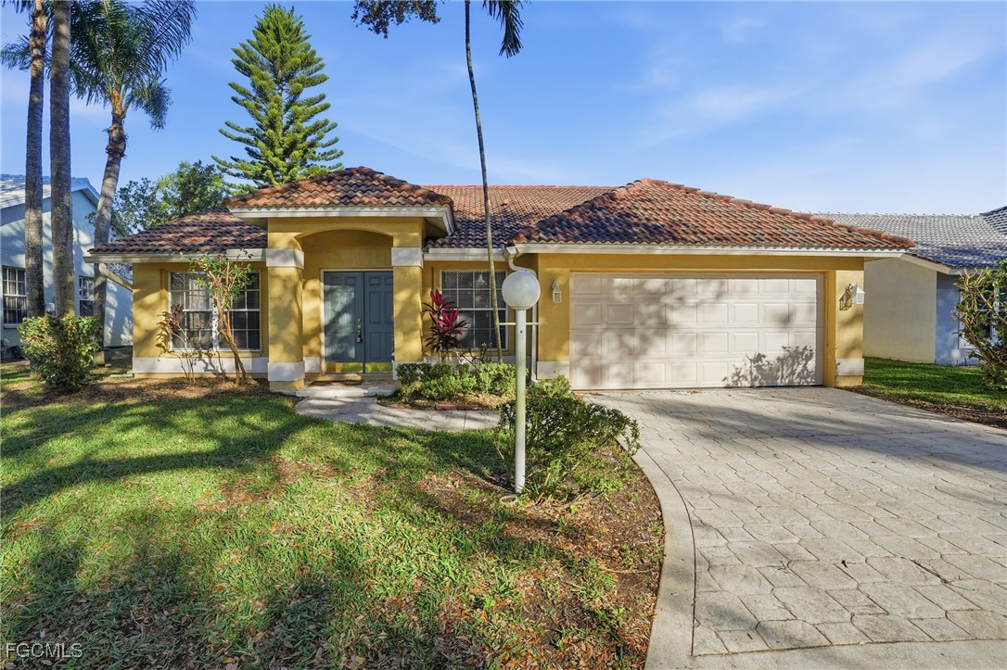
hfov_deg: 96.8
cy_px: 335
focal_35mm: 16
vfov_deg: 73.7
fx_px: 447
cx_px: 504
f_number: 9
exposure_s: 1/2500
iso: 400
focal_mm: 16
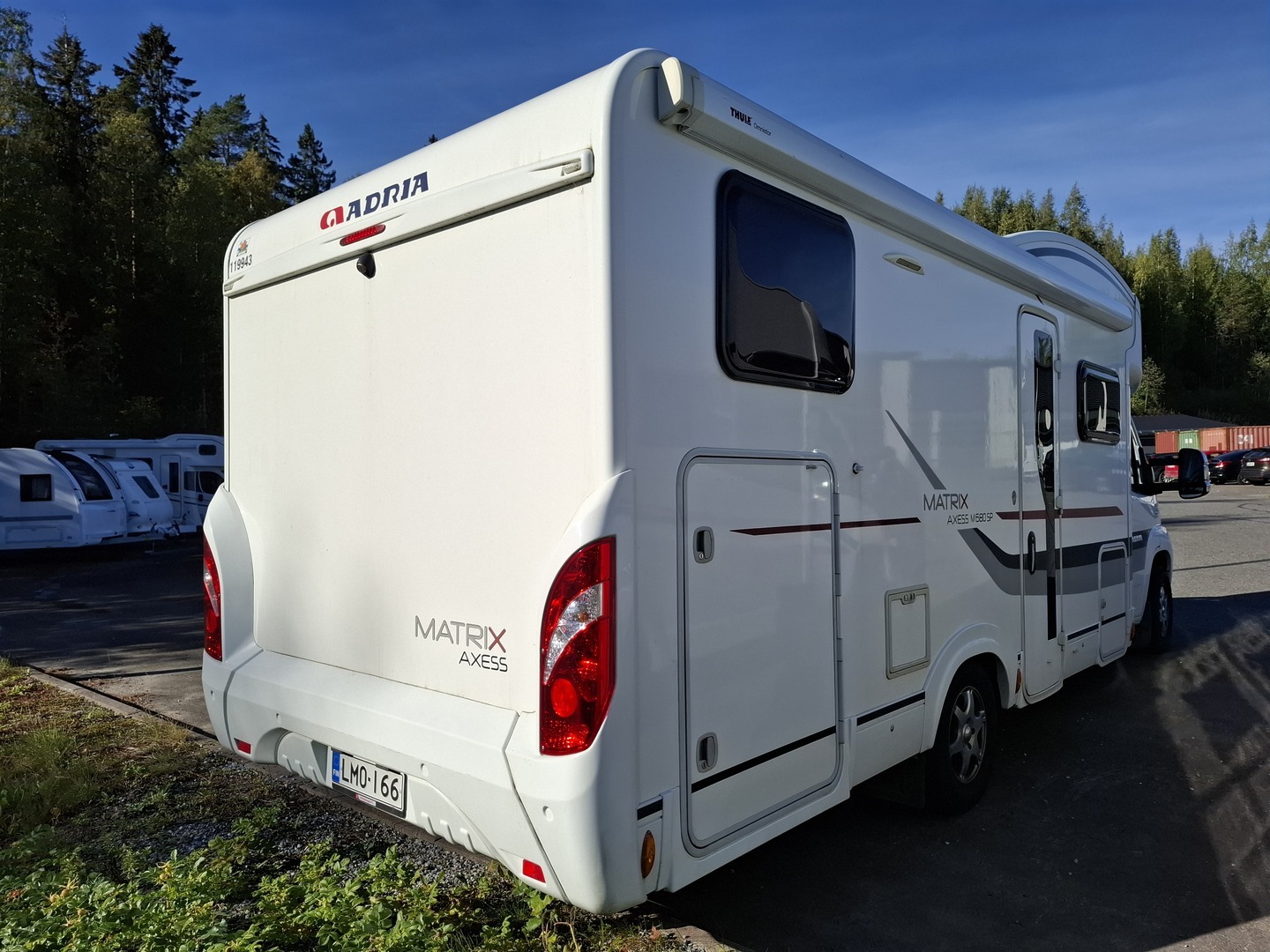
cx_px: 635
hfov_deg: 73.9
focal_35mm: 23
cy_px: 476
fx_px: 844
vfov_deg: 58.9
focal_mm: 5.54
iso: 50
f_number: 1.8
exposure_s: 1/3257
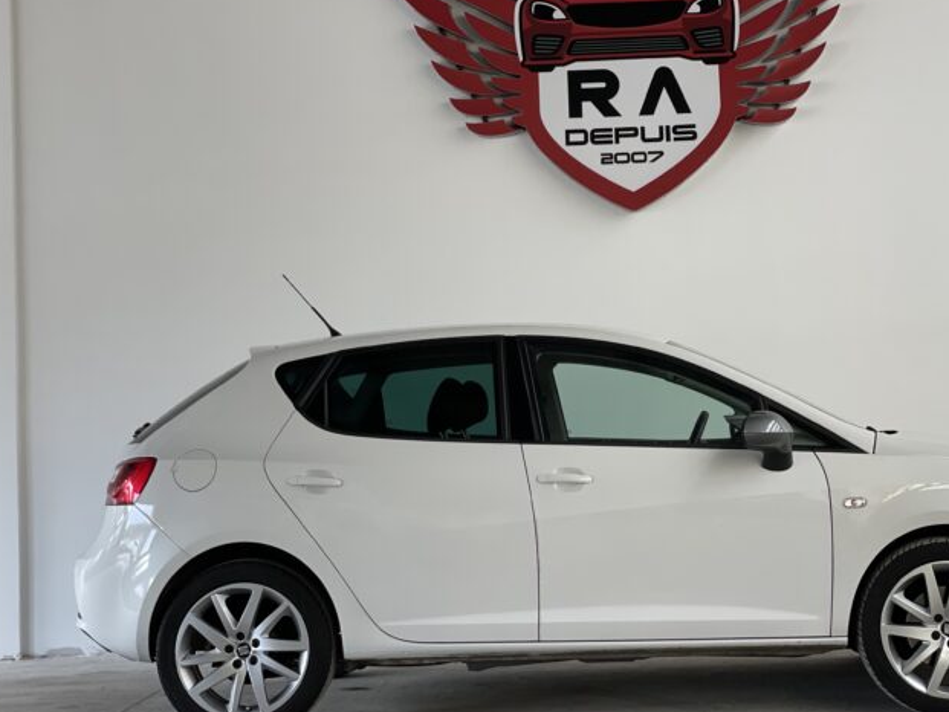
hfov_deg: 28.9
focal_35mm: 67
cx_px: 588
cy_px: 289
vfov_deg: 21.9
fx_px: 1837
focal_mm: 6
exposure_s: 1/122
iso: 100
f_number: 2
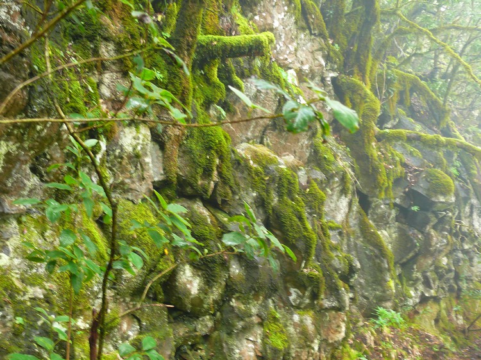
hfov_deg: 44.8
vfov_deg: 34.3
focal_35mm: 42
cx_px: 240
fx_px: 583
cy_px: 180
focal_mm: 8.8
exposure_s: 1/8
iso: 200
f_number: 2.8
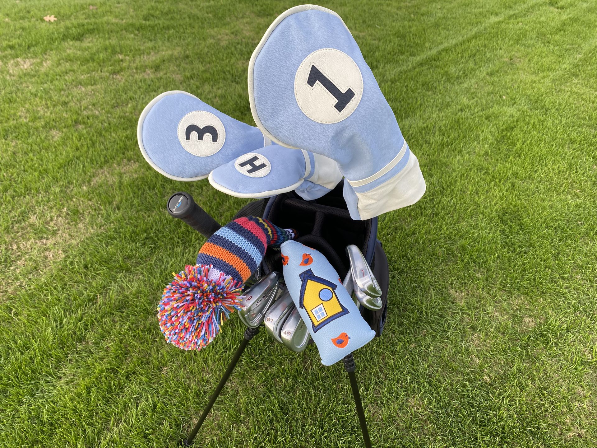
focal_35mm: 26
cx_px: 298
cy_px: 224
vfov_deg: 53.1
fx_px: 448
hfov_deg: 67.3
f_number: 1.8
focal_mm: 4.25
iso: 32
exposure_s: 1/579
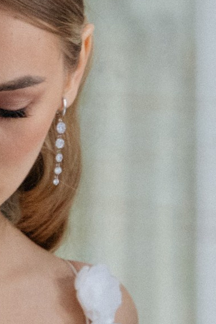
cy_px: 300
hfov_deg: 2.8
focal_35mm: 486
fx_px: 4374
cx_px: 203
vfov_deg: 4.2
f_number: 4
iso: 2500
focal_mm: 68
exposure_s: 1/160
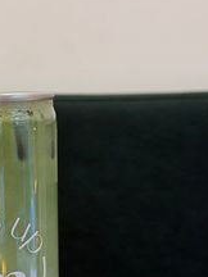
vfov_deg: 20.3
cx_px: 17
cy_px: 235
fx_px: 761
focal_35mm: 95
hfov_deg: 15.4
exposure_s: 1/50
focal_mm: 6.76
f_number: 1.78
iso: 100
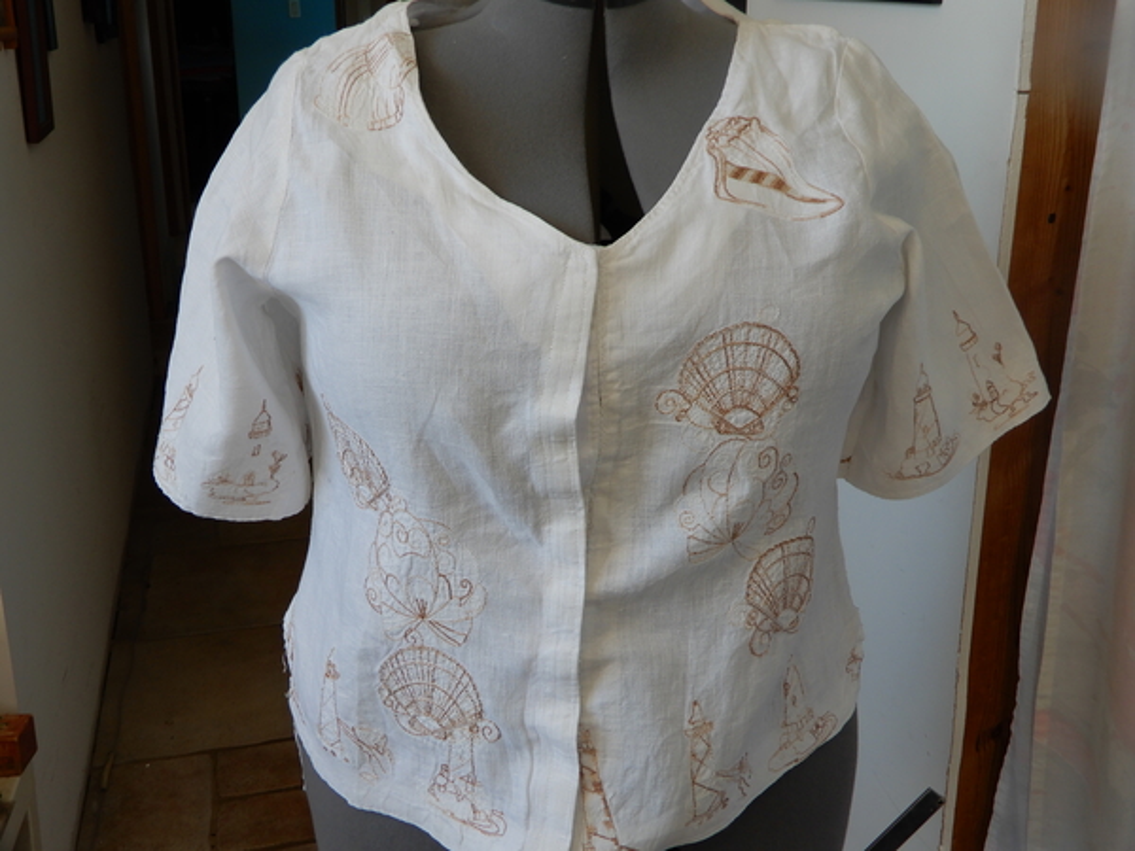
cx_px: 568
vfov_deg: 37.7
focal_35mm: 38
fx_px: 1246
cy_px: 426
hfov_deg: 49.0
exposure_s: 1/40
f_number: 4
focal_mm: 6.8
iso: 80
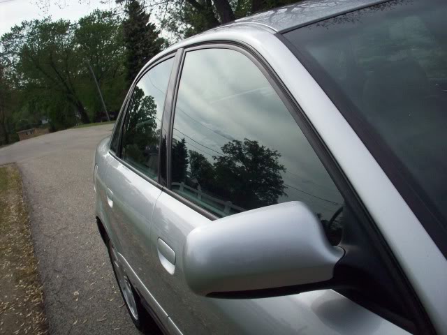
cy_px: 168
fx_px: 478
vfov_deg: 38.7
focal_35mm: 37
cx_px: 224
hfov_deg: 50.1
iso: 160
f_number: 5.6
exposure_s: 1/672
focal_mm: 6.2
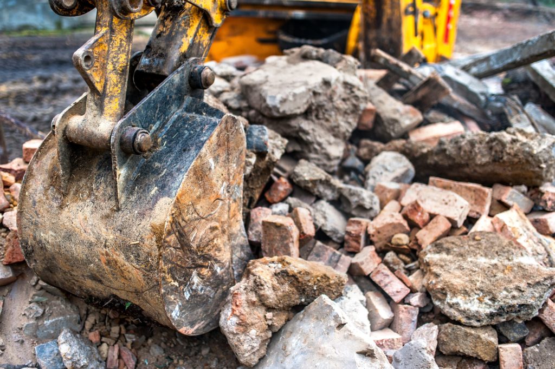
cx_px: 278
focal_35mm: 35
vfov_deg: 37.8
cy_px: 184
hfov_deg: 54.4
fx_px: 539
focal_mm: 35
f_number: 1.4
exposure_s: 1/1600
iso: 200
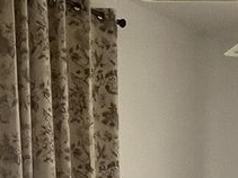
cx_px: 225
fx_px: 577
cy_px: 355
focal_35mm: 84
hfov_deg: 22.6
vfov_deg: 14.6
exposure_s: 1/99
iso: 160
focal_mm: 1.57
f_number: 1.8
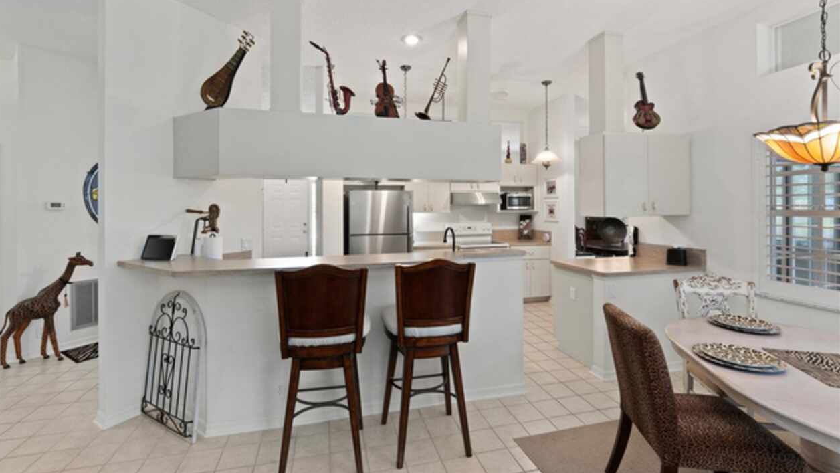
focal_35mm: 16
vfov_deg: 66.9
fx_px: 356
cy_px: 207
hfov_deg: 99.4
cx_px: 413
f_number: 9
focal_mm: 10
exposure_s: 1/2
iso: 400
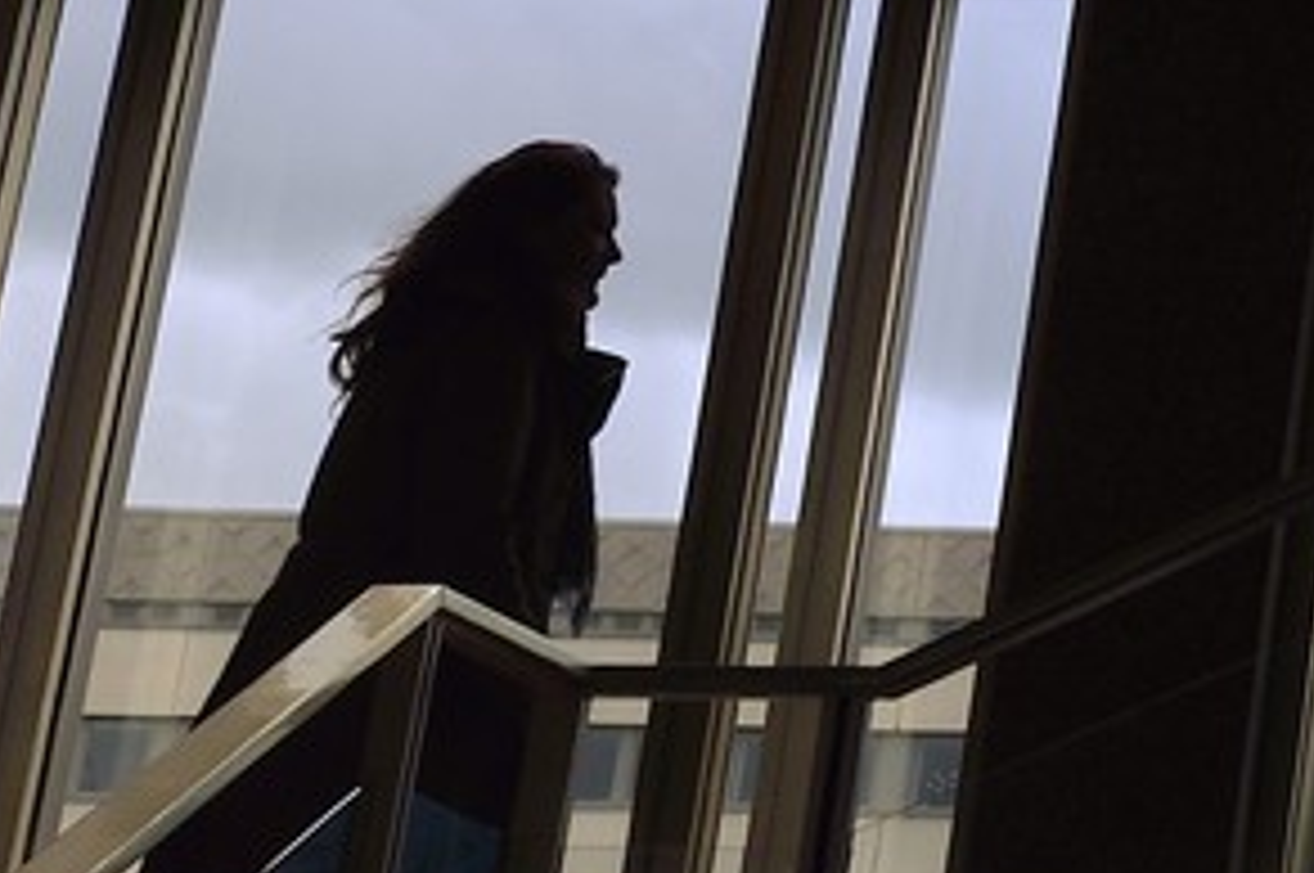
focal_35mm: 159
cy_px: -846
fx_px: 5797
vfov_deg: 8.2
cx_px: 3375
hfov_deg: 10.6
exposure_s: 1/200
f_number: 11
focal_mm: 29
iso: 200
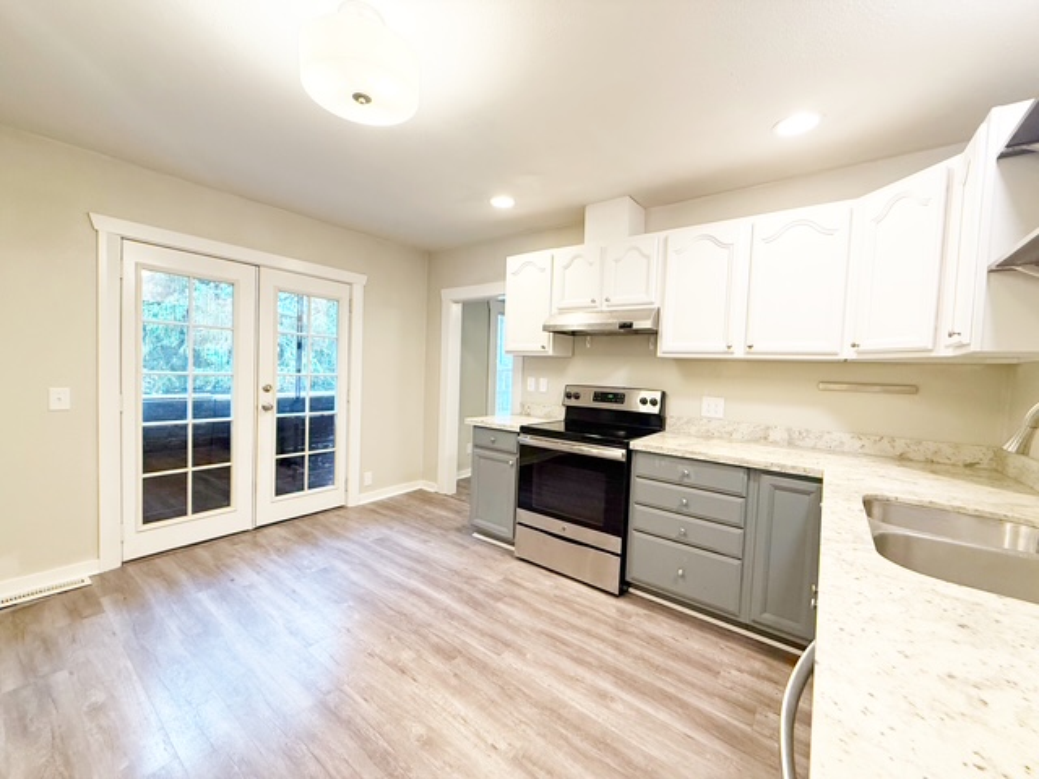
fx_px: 420
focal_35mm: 14
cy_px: 390
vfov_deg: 85.7
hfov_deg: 102.1
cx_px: 520
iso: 250
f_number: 2.2
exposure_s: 1/60
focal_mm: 2.22
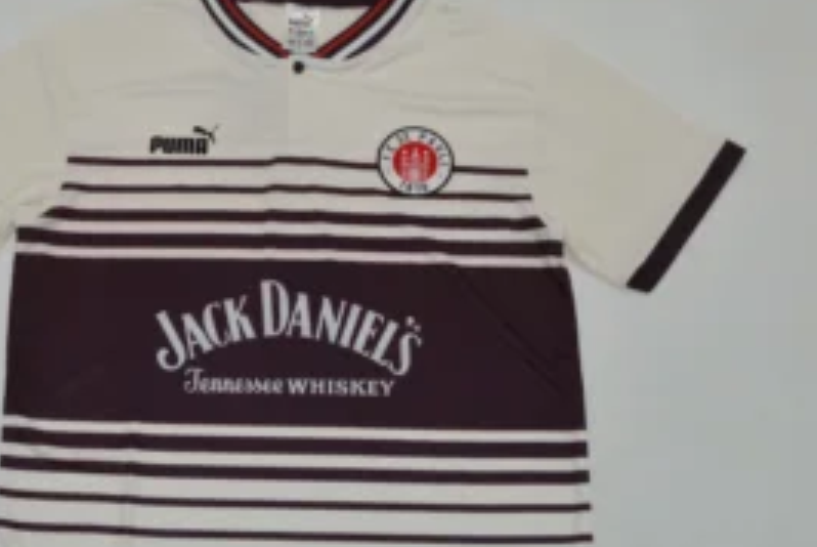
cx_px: 298
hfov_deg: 38.7
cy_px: 369
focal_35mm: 51
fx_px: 1154
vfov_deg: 26.5
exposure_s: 1/200
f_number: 11
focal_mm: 21
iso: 400
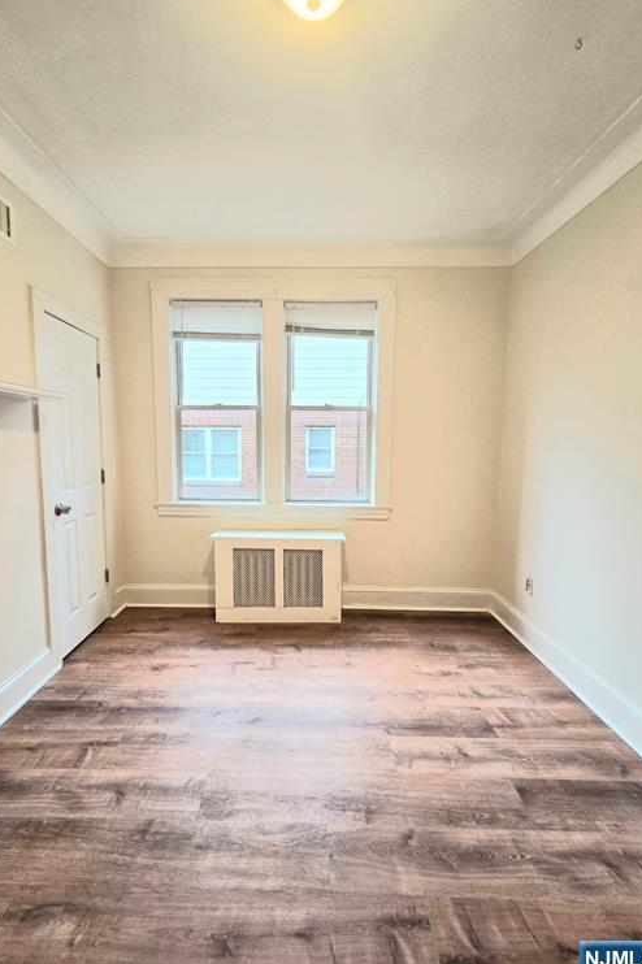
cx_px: 283
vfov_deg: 104.3
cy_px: 478
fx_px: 375
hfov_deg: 80.8
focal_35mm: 14
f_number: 2.2
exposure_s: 1/60.2
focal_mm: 2.2
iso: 80
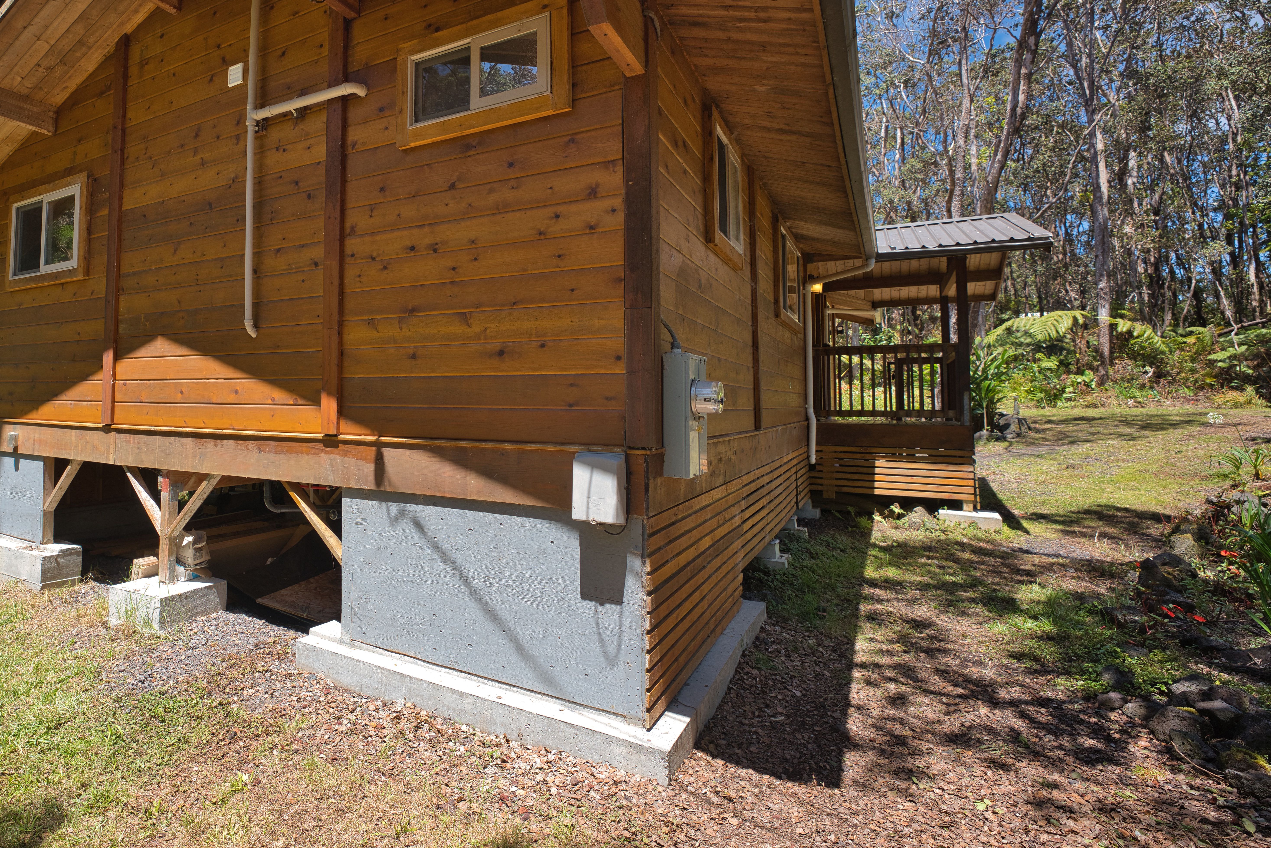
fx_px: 671
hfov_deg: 84.2
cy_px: 351
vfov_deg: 64.1
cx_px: 435
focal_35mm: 19
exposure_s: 1/250
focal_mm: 14
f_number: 4
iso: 50
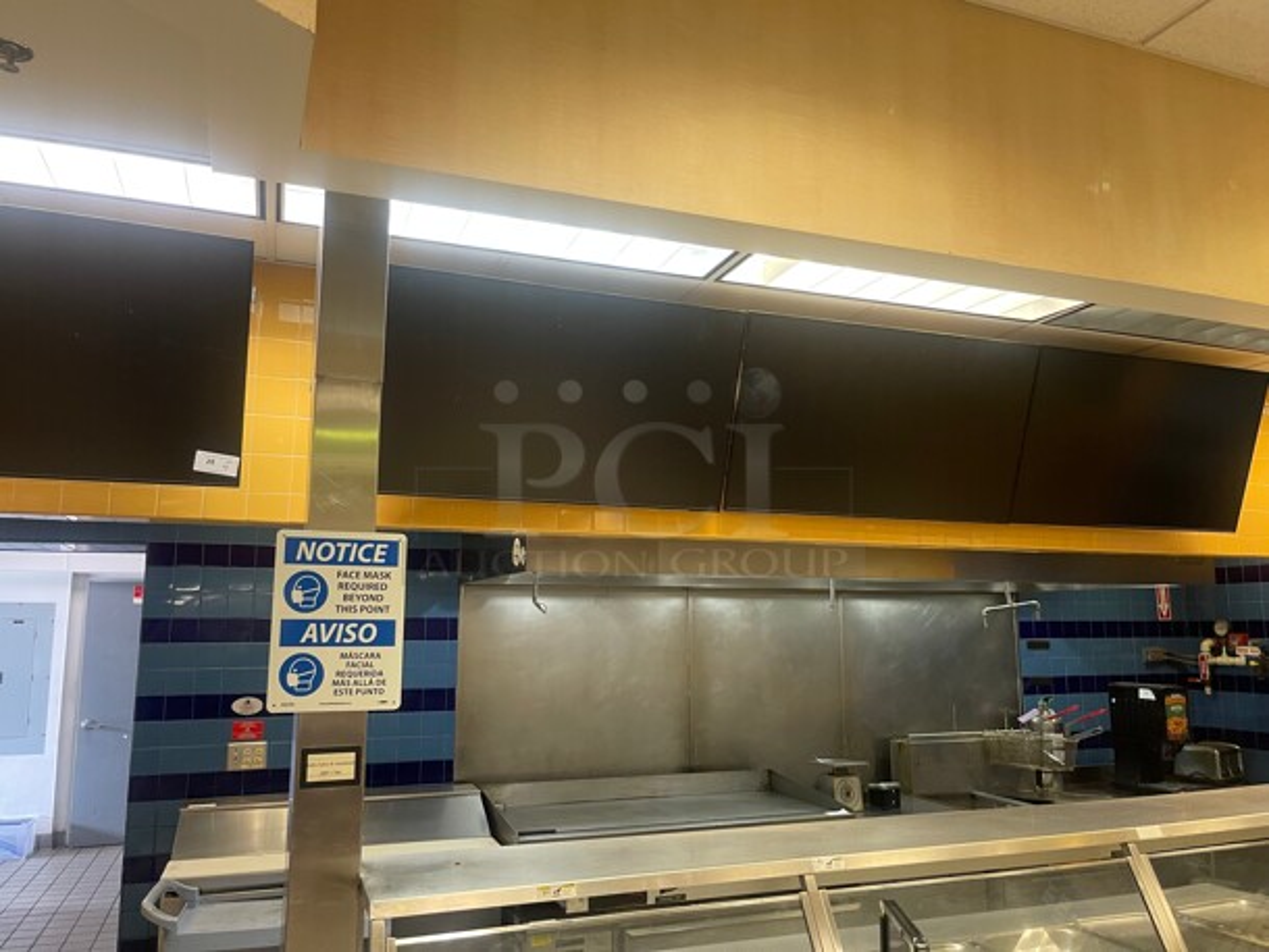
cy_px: 476
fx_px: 954
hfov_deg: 67.3
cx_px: 634
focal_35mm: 26
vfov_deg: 53.1
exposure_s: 1/60
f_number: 1.6
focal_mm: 5.1
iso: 200
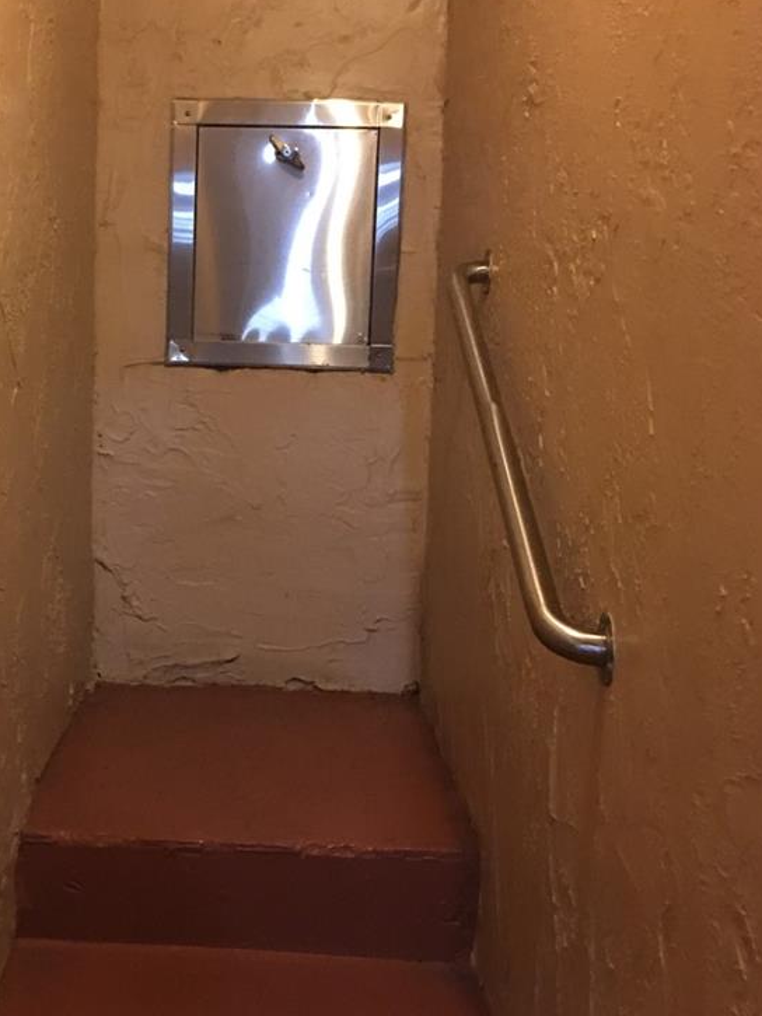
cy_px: 467
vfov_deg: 39.6
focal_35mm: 48
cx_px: 178
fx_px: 1408
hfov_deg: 29.7
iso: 80
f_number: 2.2
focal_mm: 4.15
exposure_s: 1/4
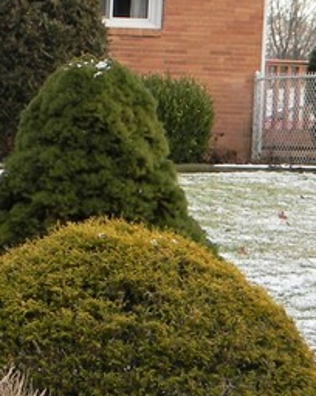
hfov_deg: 10.0
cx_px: -345
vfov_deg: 13.6
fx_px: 1648
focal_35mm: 141
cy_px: 255
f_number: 3.7
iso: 80
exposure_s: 1/80.8
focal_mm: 6.4
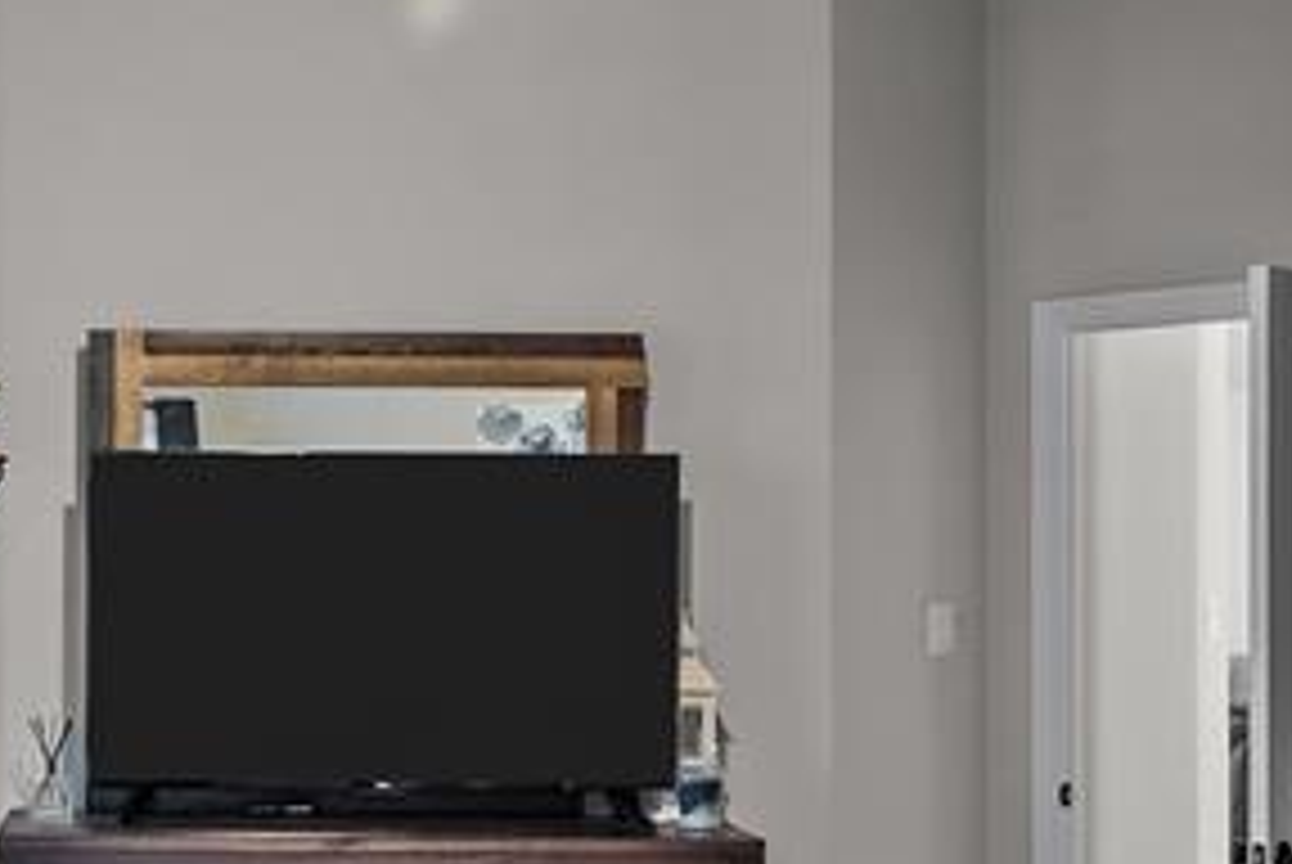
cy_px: 758
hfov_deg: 33.4
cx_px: 153
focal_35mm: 57
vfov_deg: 23.3
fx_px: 2048
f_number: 8
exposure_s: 15
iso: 100
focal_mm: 16
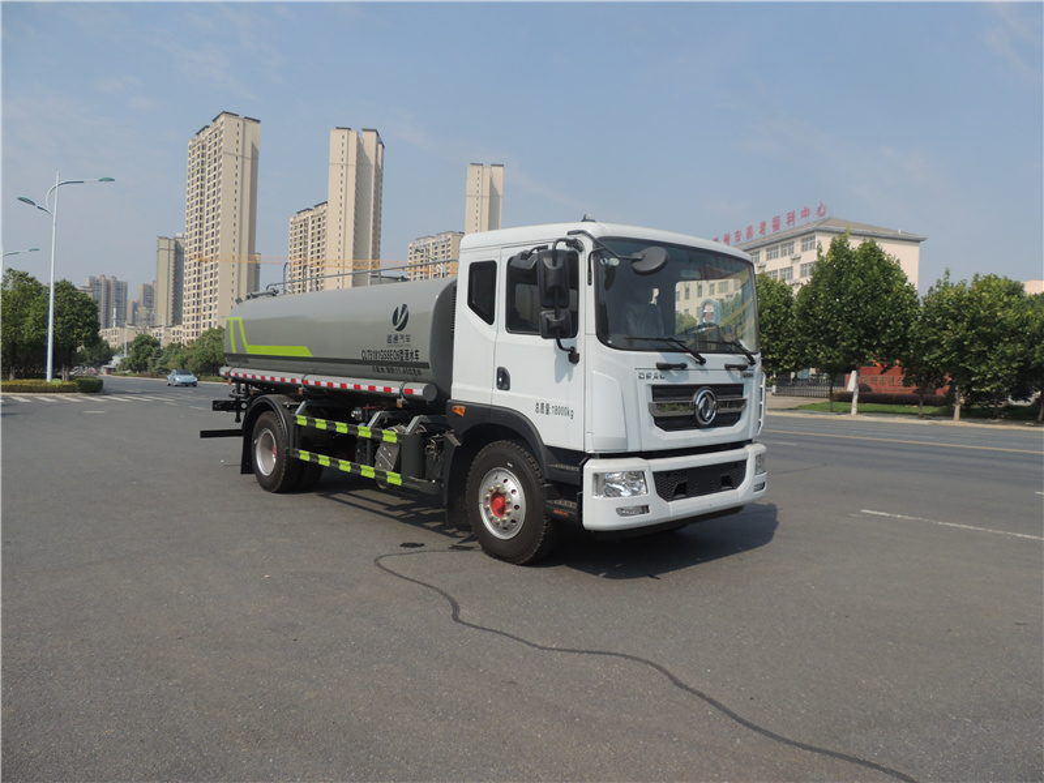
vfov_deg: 56.8
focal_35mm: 24
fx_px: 724
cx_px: 522
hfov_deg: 71.6
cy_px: 392
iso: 100
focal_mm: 4.3
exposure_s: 1/1600
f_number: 3
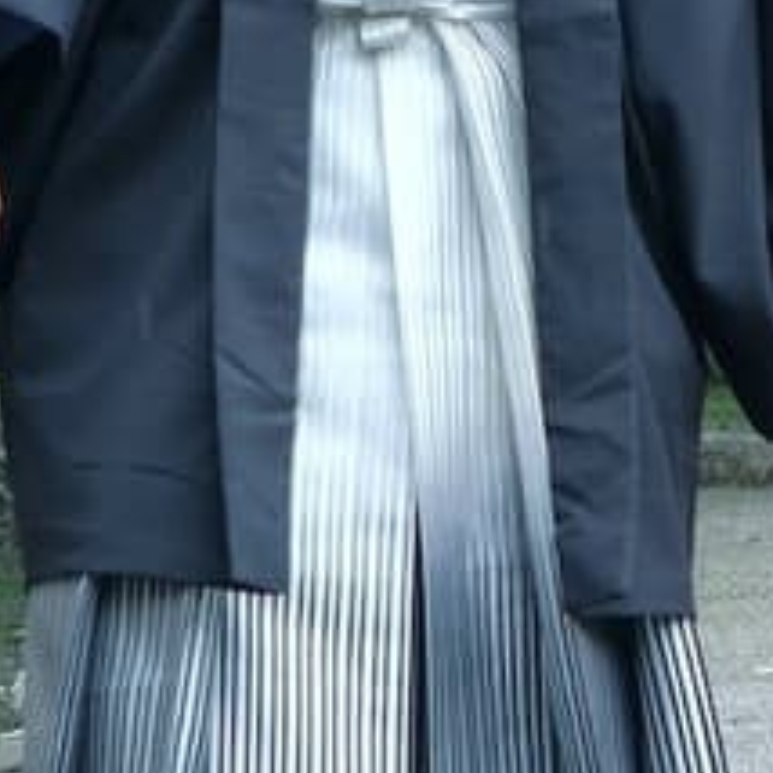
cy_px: -65
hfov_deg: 2.6
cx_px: 968
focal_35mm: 685
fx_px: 17306
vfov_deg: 2.6
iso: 800
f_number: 6.4
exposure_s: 1/250
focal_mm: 80
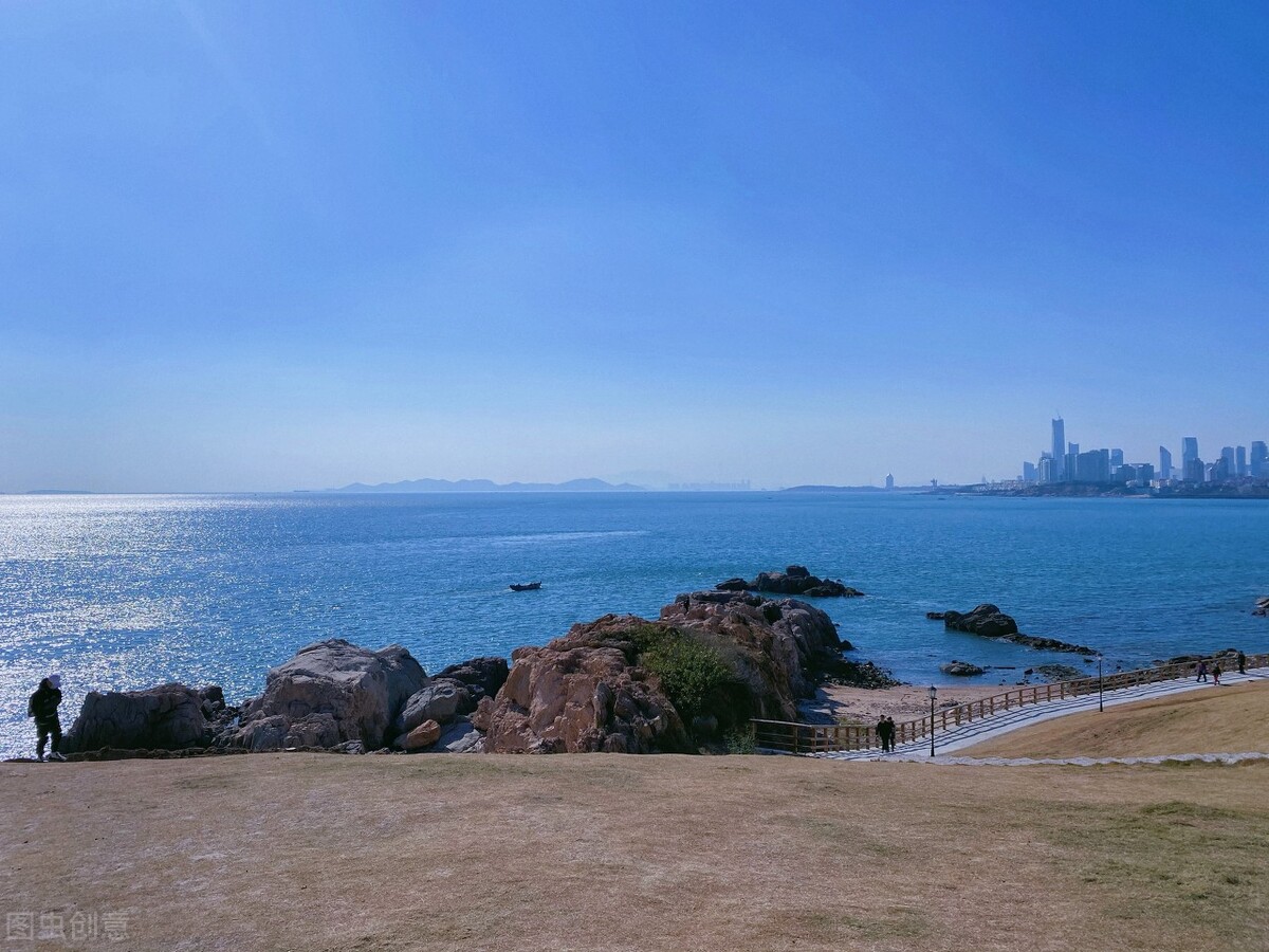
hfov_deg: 67.3
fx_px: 953
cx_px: 634
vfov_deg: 53.1
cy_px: 476
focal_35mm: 26
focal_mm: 4.25
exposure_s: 1/9615
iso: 32
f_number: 1.8
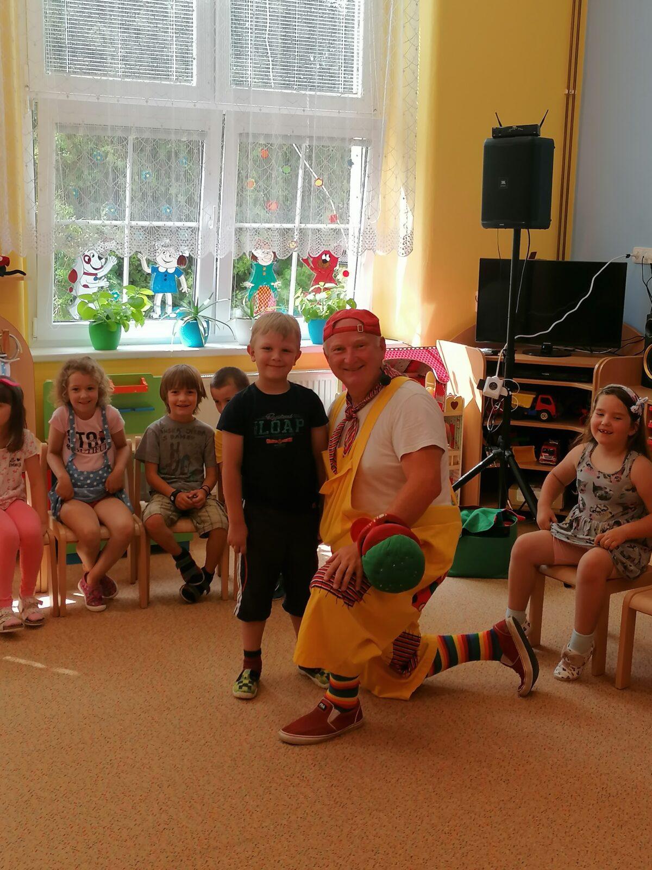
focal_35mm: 47
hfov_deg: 30.9
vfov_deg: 40.4
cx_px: 326
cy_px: 435
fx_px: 1180
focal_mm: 4.75
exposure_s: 1/139
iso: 50
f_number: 1.8
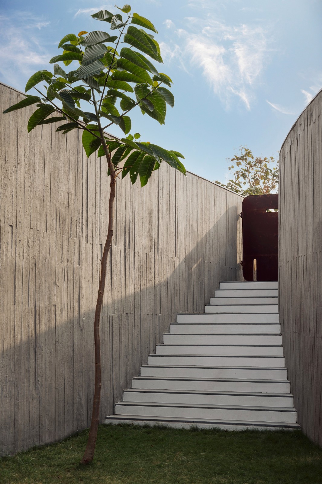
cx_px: 161
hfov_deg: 23.8
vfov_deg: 35.1
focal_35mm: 57
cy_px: 242
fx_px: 765
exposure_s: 1/25
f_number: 8
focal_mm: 57
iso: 64
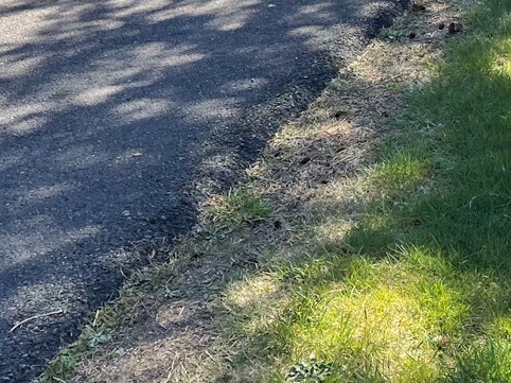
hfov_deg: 22.4
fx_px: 1225
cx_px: 539
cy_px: -197
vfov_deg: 16.2
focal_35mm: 83
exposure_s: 1/1493
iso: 32
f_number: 1.6
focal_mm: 5.1
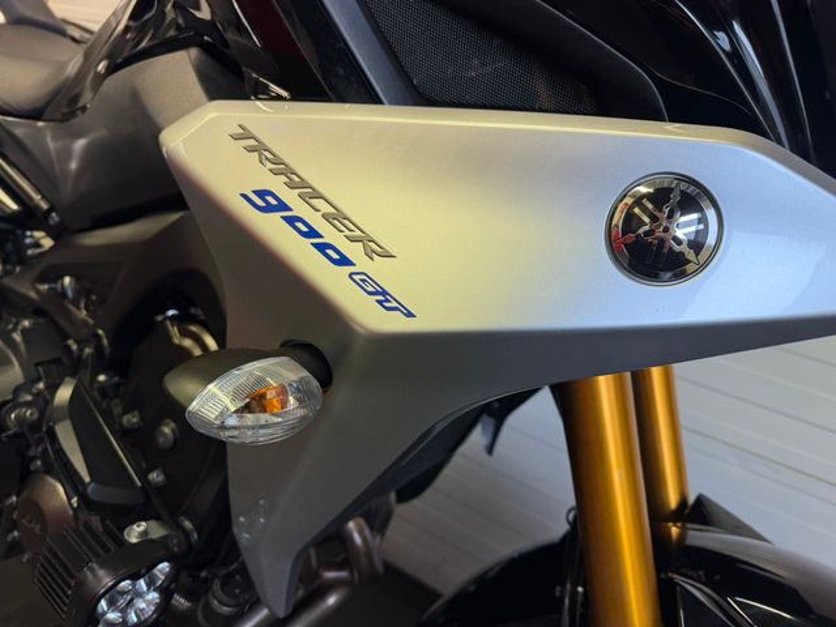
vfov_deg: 56.8
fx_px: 580
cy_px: 314
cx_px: 418
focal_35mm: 24
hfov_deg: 71.6
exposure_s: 1/100
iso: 125
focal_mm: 6.76
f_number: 1.78
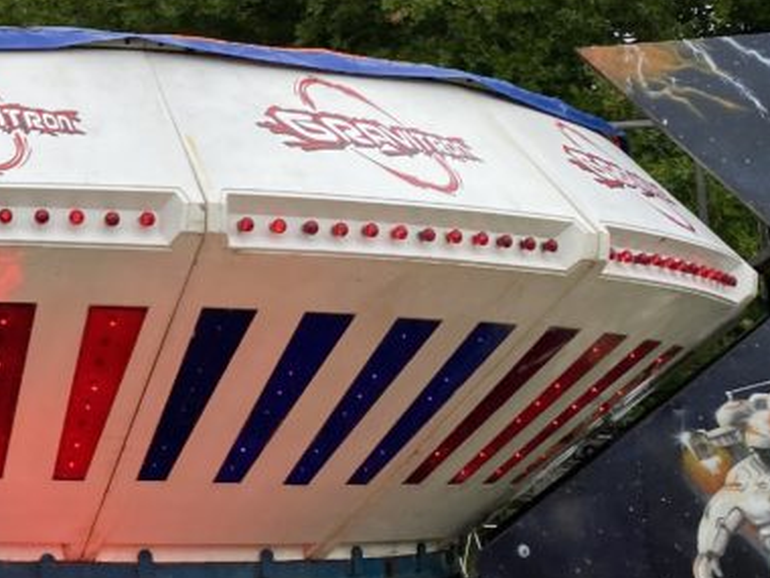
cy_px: 168
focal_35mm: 70
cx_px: -184
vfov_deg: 20.9
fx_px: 1557
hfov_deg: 24.8
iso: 32
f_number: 1.8
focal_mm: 4.25
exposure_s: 1/554
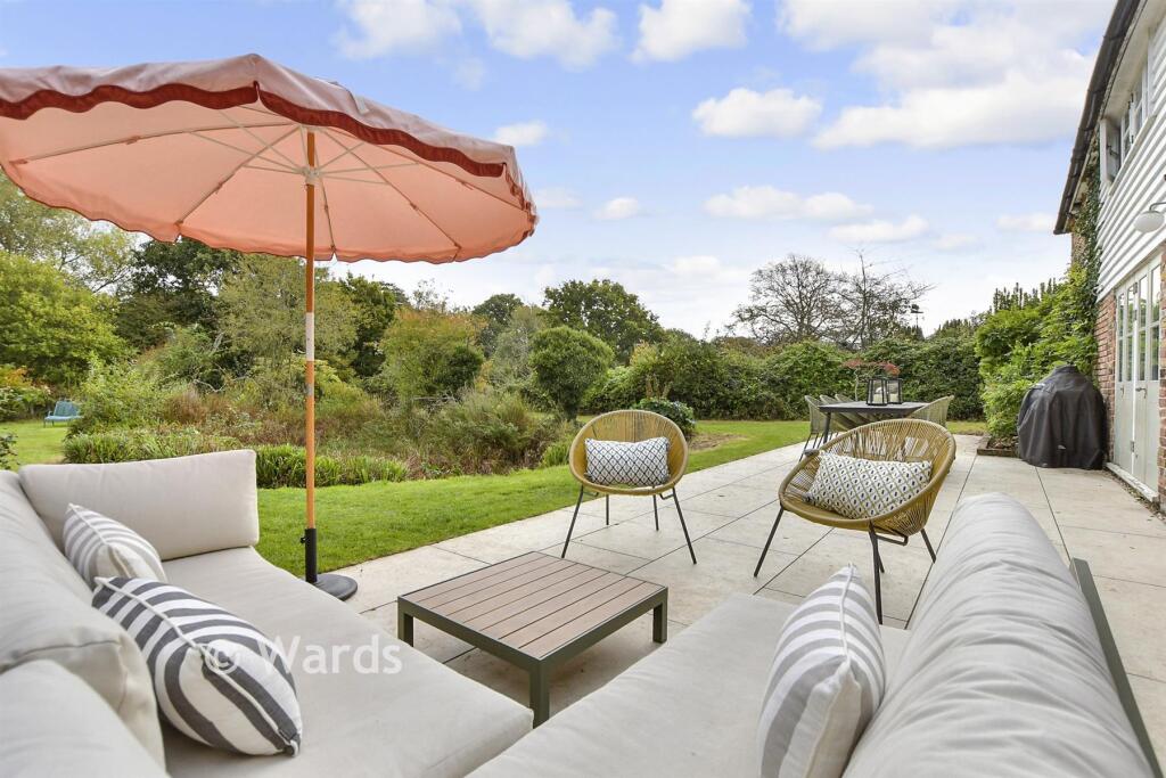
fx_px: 486
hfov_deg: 100.4
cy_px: 389
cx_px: 583
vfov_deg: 77.3
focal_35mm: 15
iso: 160
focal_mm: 10
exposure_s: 1/250
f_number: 6.3
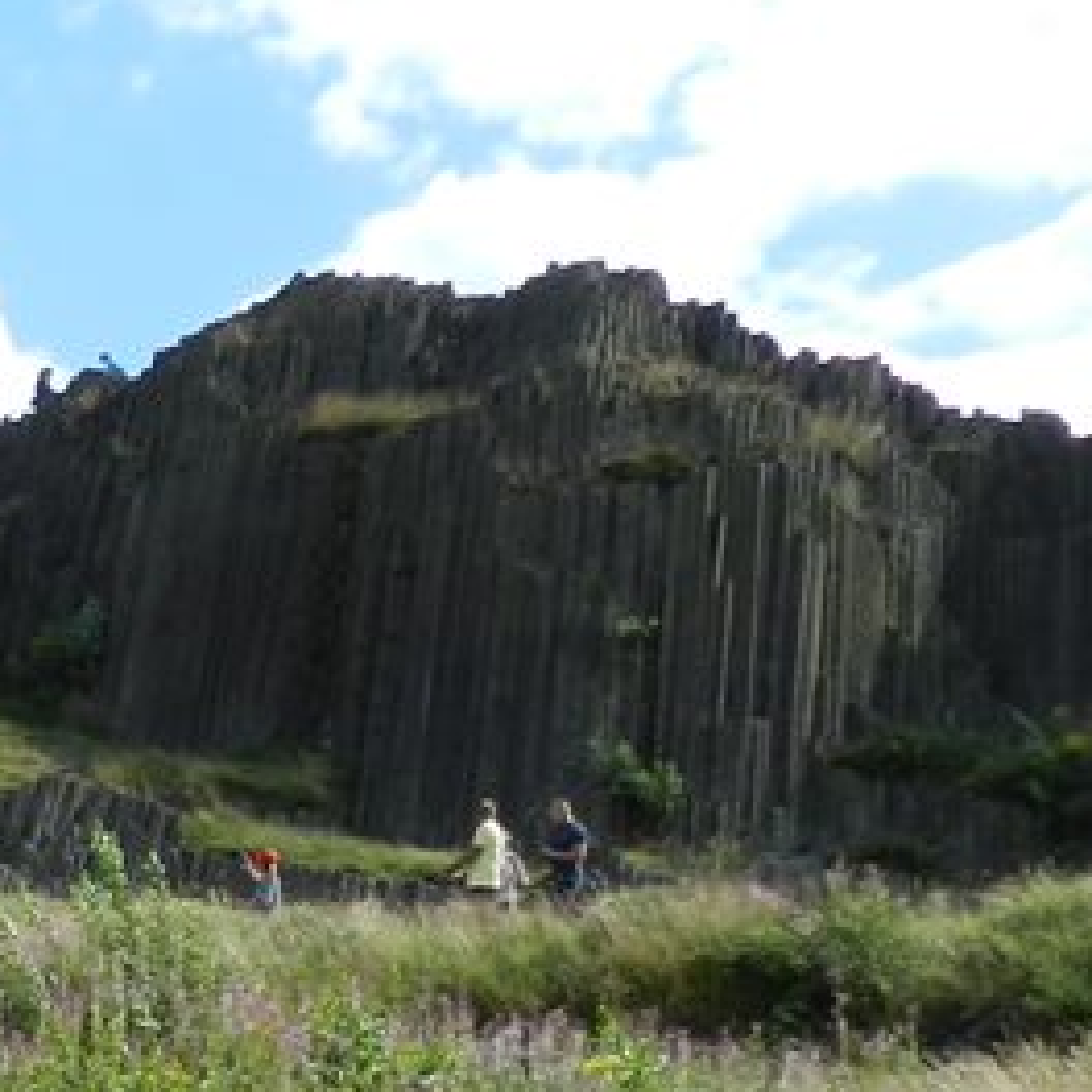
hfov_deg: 18.8
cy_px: 1365
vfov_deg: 20.3
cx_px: -629
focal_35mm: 79
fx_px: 2820
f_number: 4
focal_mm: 4
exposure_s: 1/800
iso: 160
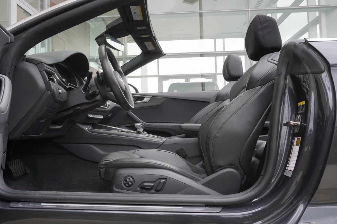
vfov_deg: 41.7
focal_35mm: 32
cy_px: 112
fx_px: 295
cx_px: 168
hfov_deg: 59.5
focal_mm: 21
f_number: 13
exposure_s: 1/15
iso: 160
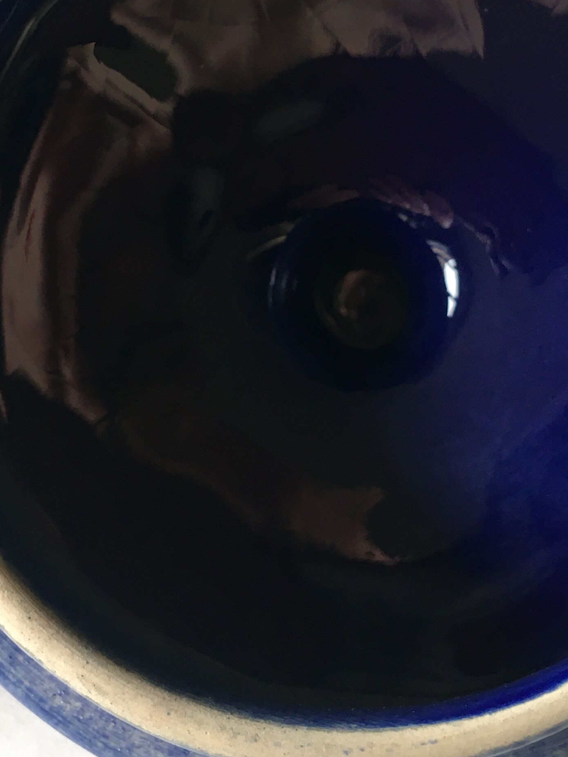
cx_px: 288
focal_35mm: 63
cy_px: 328
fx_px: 1378
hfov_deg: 23.3
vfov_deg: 30.7
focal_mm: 4.15
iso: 50
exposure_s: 1/30
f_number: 2.2
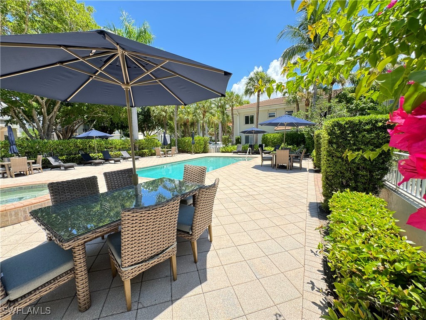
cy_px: 160
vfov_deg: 85.7
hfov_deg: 102.1
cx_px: 213
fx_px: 172
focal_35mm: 14
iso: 40
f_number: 2.2
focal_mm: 2.22
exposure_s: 1/274
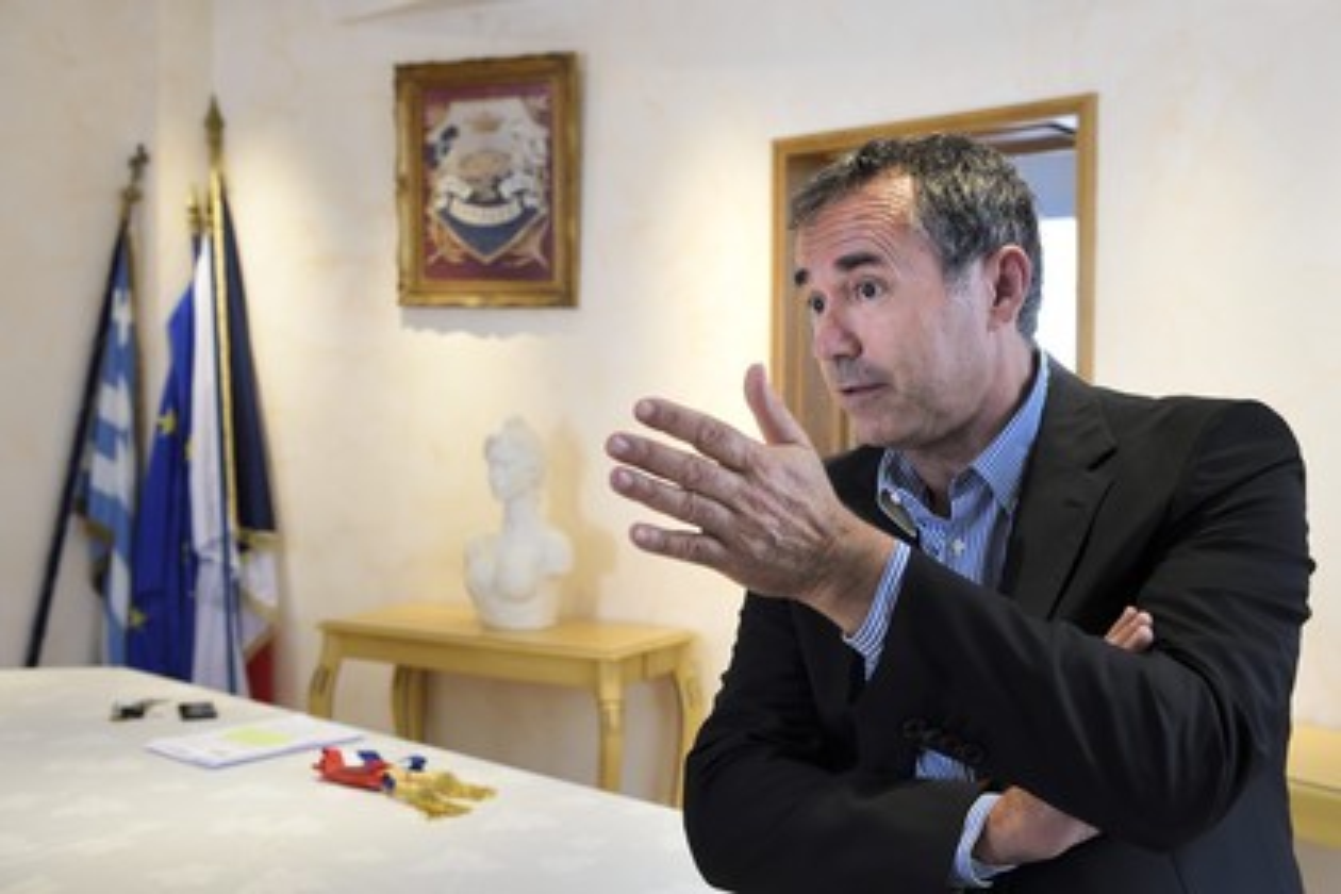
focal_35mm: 38
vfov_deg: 35.1
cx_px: 670
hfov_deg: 50.7
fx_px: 1415
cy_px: 447
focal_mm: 38
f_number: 5
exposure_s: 1/60
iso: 1600
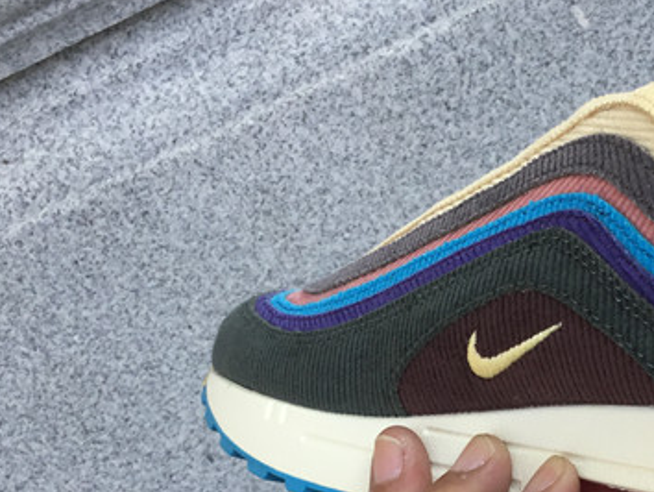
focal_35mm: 70
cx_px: 480
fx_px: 1323
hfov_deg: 27.4
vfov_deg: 20.7
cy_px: 414
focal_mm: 3.3
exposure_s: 1/377
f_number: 2.4
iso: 25
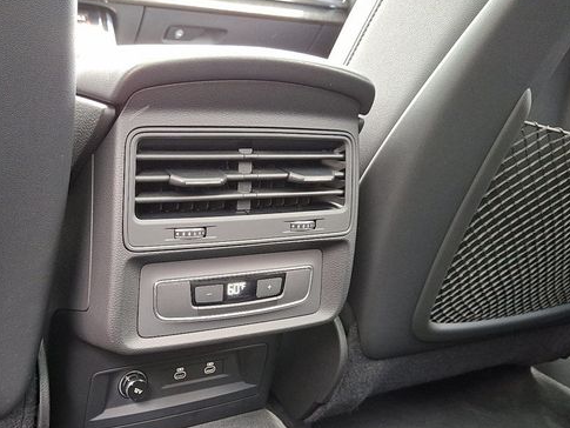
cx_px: 200
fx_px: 544
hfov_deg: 54.4
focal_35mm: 33
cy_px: 269
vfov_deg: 42.6
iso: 236
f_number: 1.8
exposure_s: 1/30
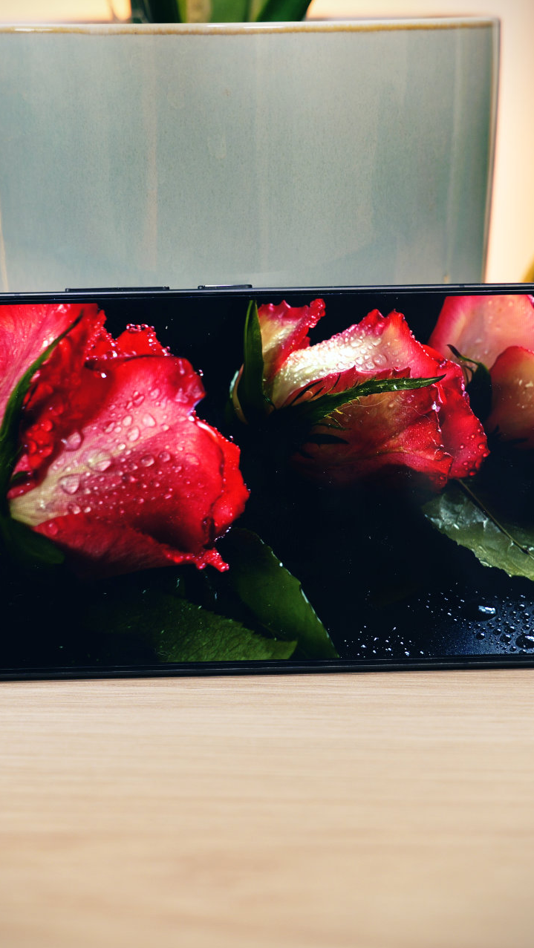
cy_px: 474
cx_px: 227
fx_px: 1861
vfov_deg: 28.6
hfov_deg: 16.3
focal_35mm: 74
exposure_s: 1/100
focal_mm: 47
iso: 500
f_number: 4
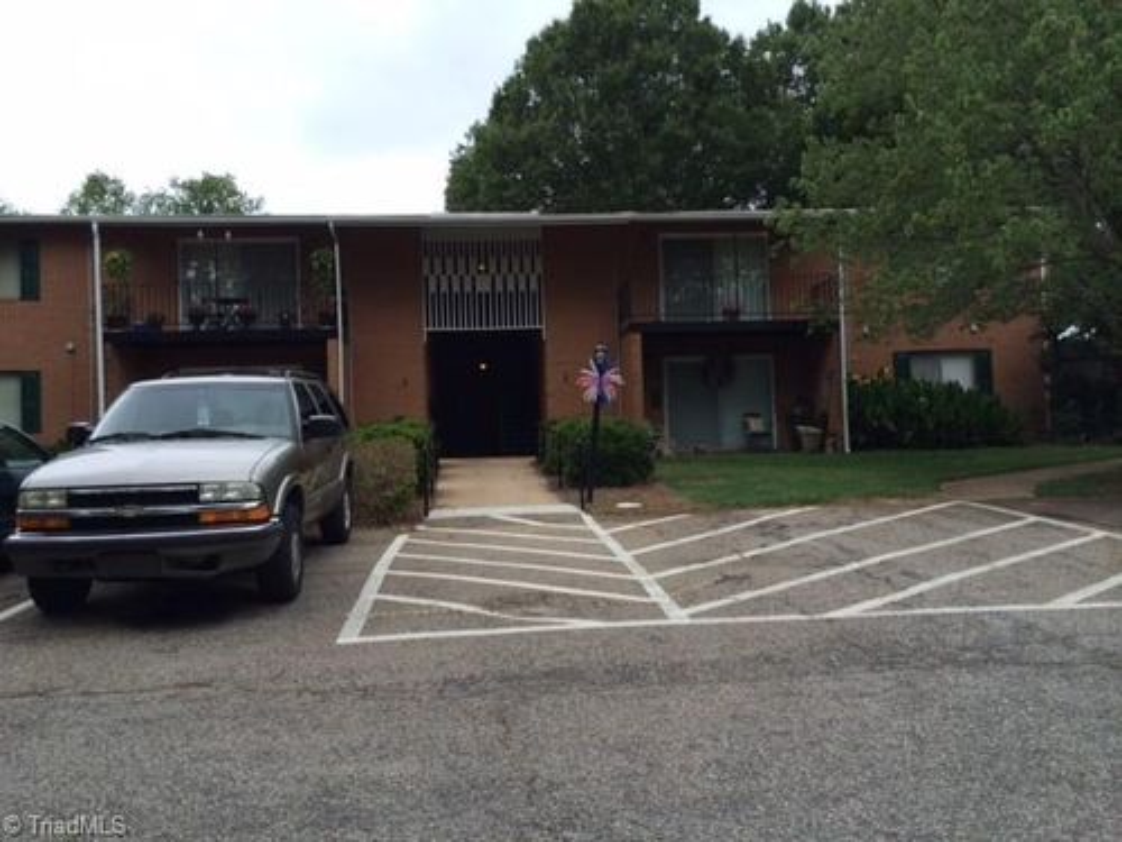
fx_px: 972
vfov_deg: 46.8
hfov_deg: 60.0
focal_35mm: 30
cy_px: 421
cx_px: 561
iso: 32
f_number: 2.2
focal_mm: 4.12
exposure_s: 1/855
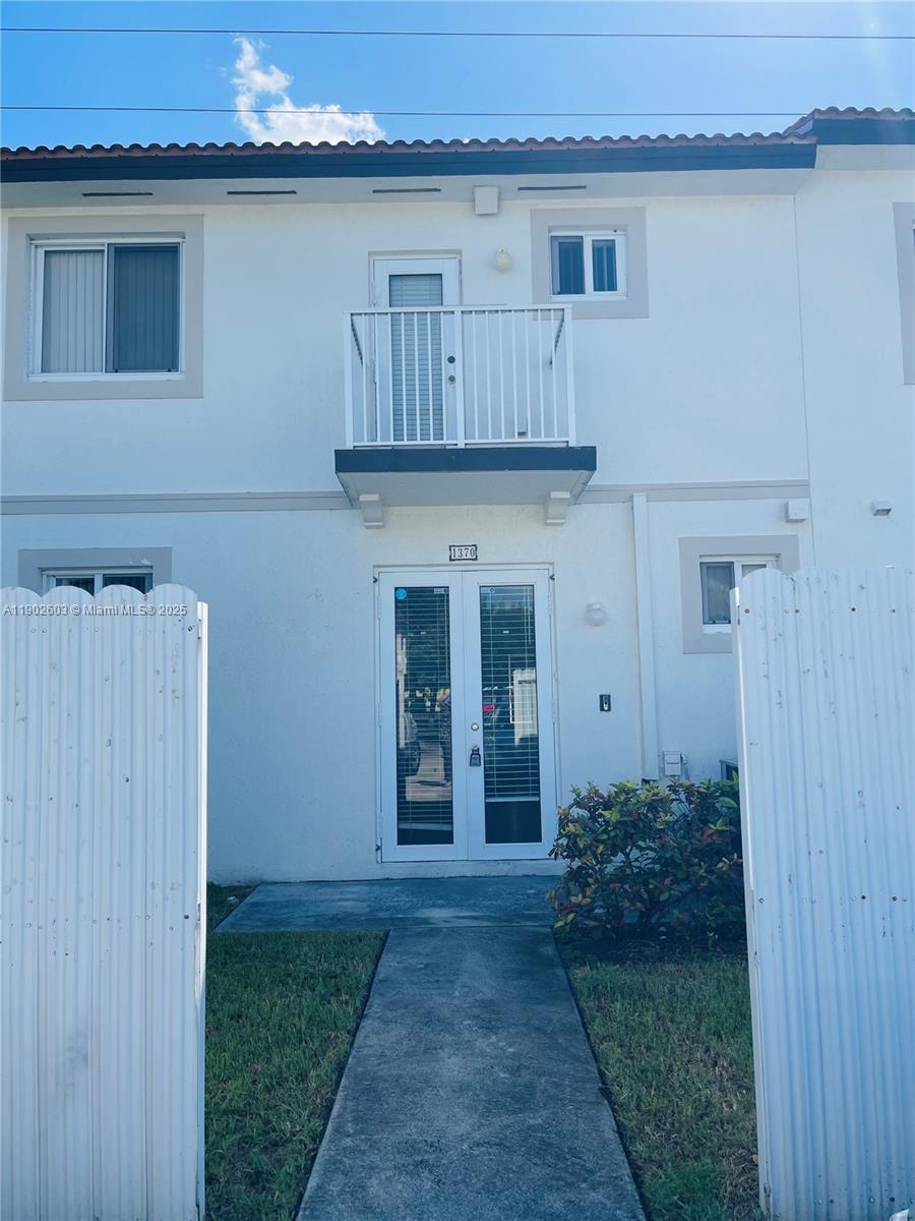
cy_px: 610
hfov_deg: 54.9
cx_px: 458
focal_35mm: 25
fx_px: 881
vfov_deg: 69.4
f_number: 1.6
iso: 32
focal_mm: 5.1
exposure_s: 1/2597
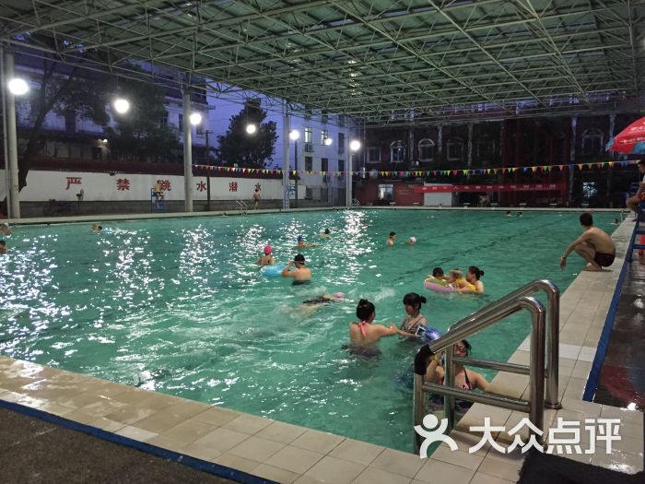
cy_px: 242
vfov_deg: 48.2
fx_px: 540
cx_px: 322
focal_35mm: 29
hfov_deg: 61.7
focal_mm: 4.15
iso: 250
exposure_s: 1/17
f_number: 2.2
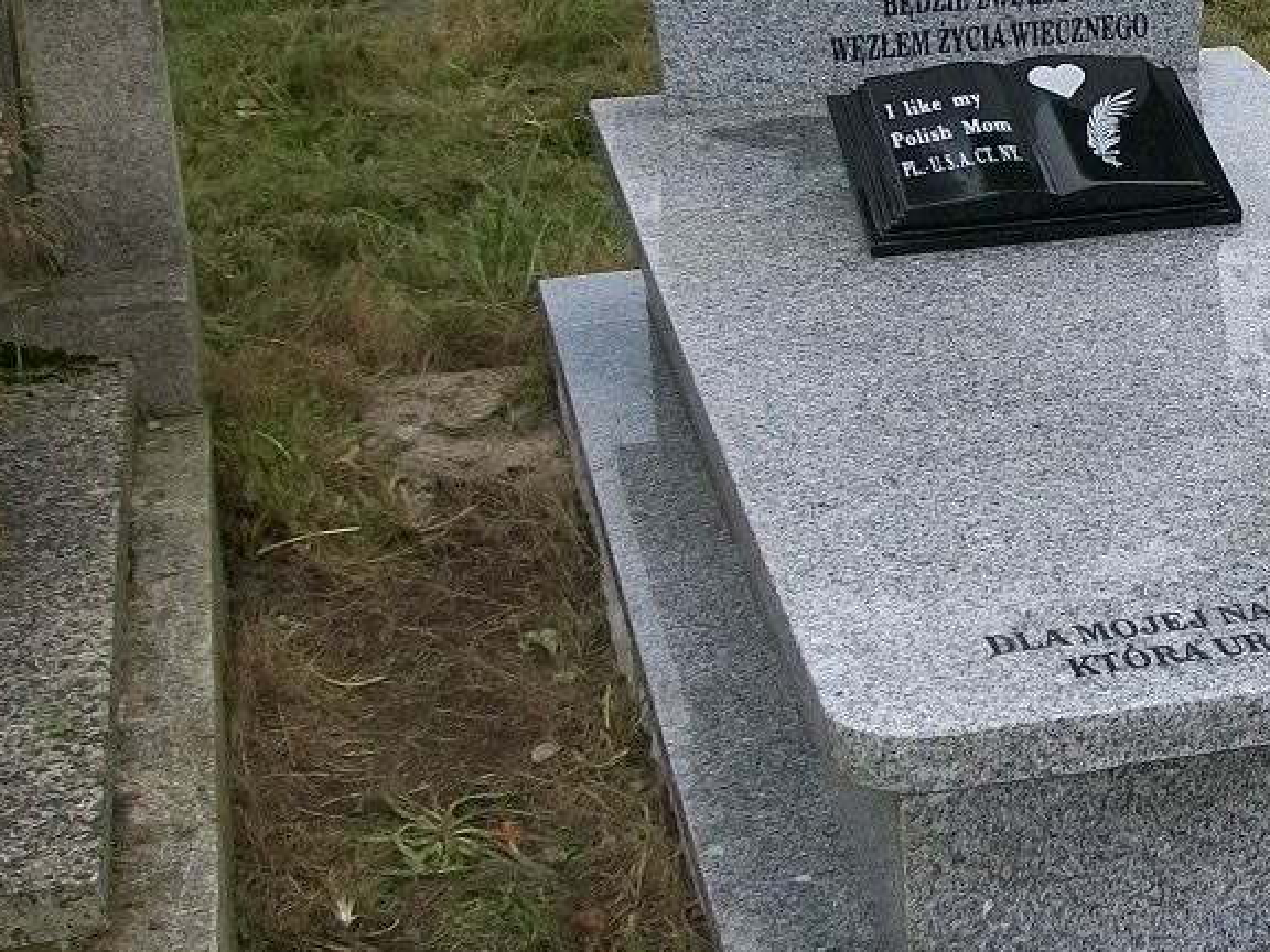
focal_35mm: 80
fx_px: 2935
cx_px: 1261
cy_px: 262
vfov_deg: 18.3
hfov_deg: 23.4
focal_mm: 6
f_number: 2.7
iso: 80
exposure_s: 1/640
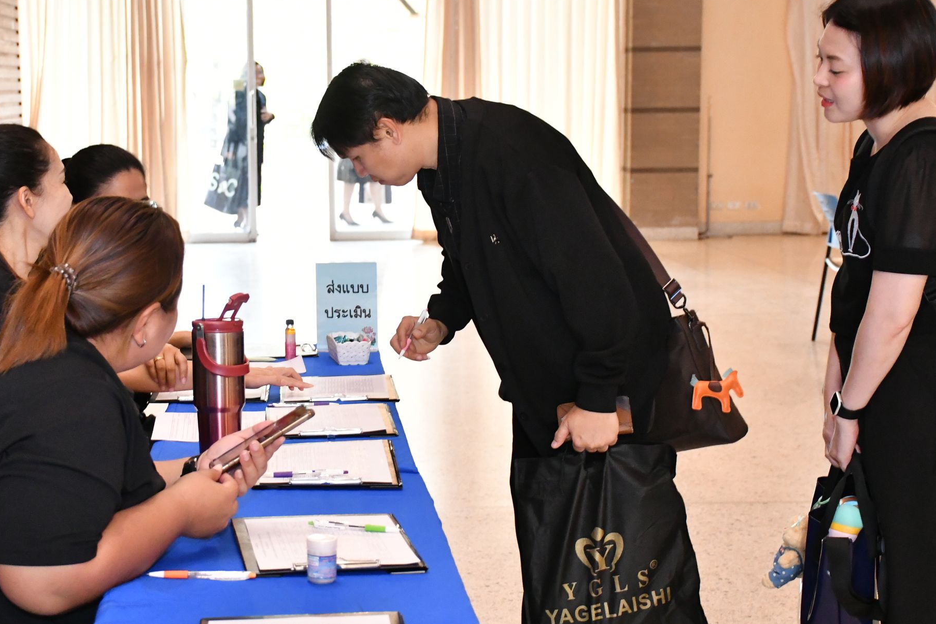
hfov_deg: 28.0
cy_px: 317
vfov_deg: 18.9
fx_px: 1872
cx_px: 372
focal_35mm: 72
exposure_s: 1/125
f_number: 4.5
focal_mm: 35
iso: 4000
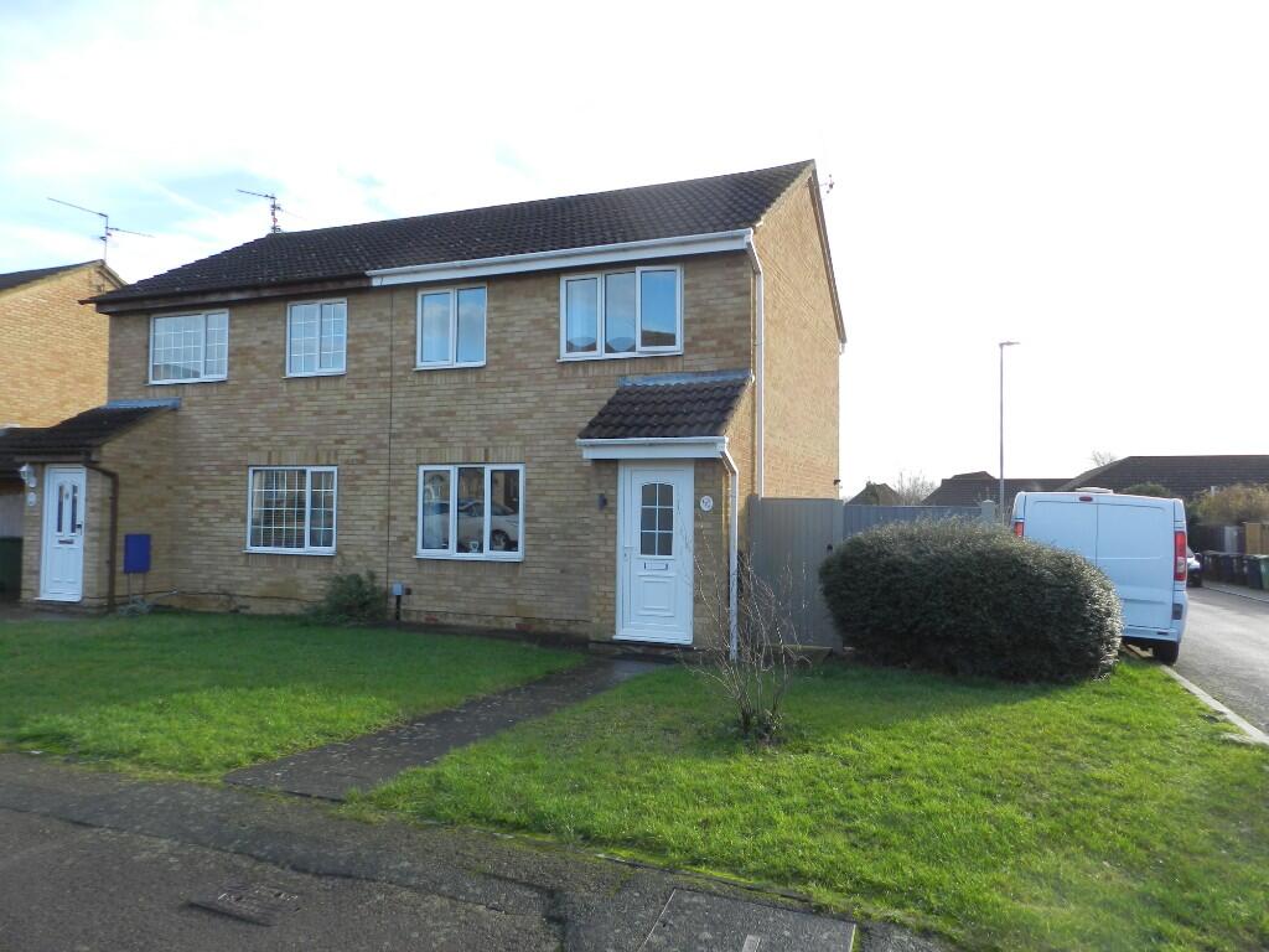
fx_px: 843
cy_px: 476
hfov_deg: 73.9
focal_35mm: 23
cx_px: 634
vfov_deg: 58.9
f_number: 3.4
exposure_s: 1/320
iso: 160
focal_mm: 4
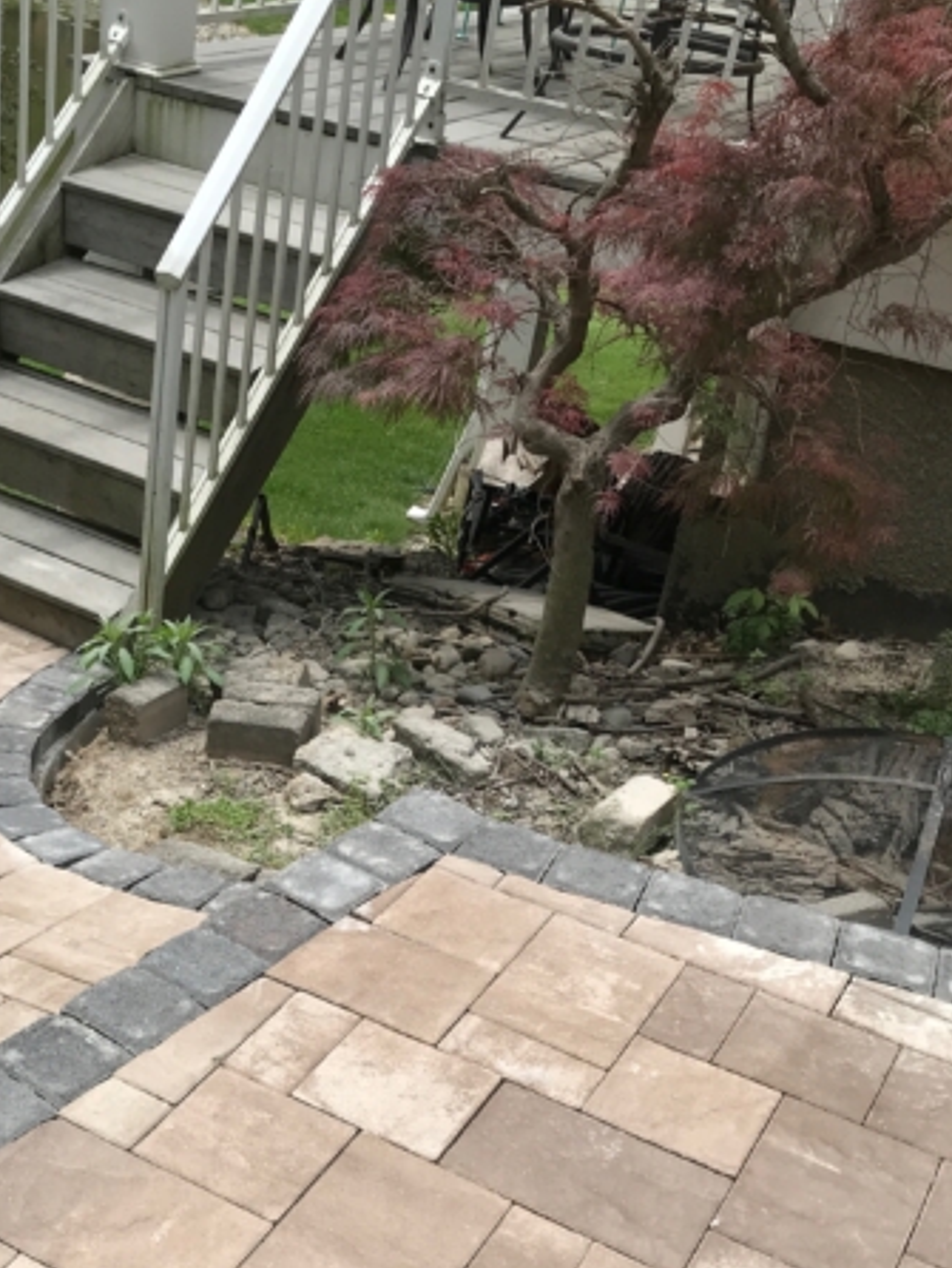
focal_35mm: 46
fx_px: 1685
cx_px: 239
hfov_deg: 31.0
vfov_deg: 39.9
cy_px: 977
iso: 20
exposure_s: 1/1916
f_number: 1.8
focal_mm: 3.99
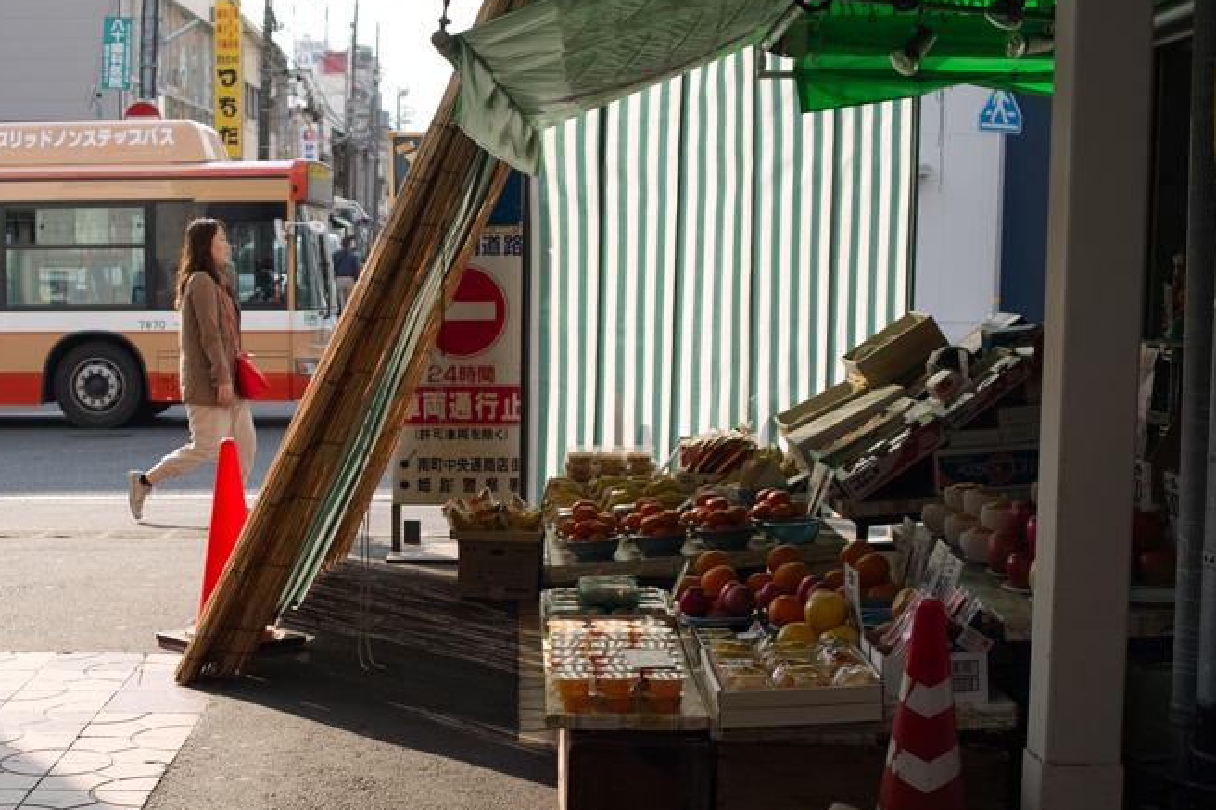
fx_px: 2161
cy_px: 551
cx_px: 389
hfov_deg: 31.1
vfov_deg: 21.1
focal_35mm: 64
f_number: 2.8
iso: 100
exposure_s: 1/640
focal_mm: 24.2
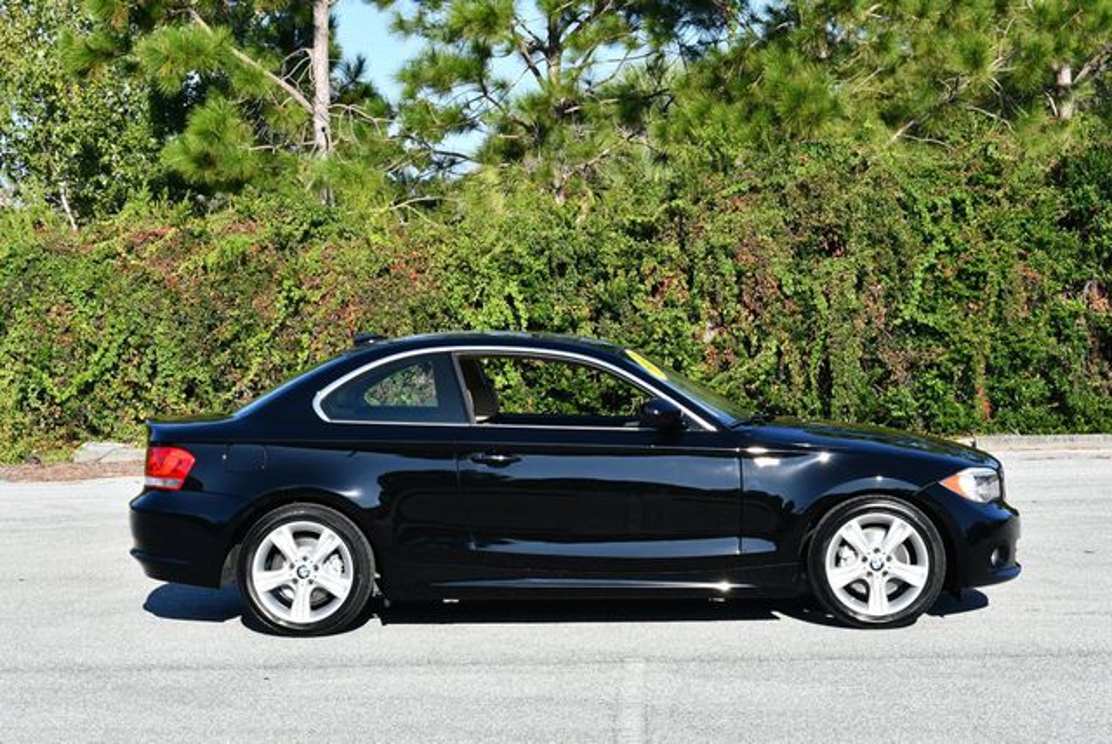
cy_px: 372
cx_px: 556
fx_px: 2473
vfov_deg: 17.1
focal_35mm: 80
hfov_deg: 25.3
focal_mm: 40
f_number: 8
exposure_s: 1/250
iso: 110
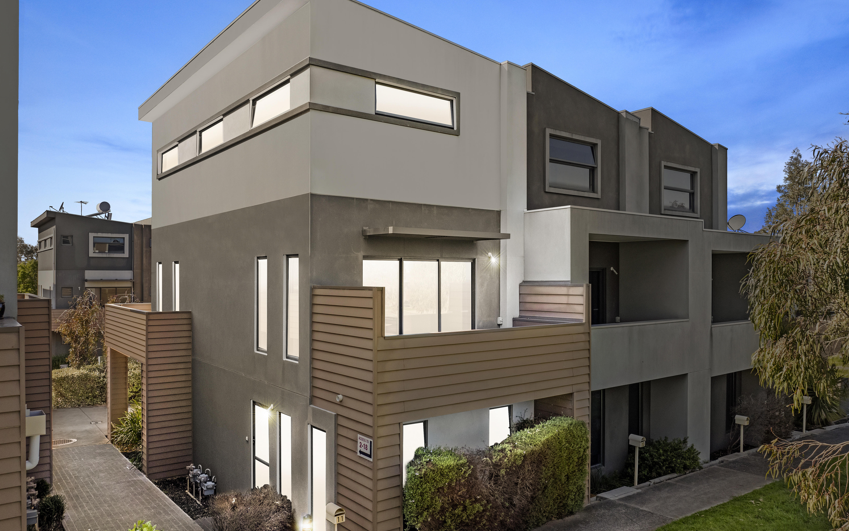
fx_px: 602
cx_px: 423
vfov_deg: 47.6
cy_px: 279
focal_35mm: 26
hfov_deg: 70.4
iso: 130
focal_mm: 12.29
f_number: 2.8
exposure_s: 1/25
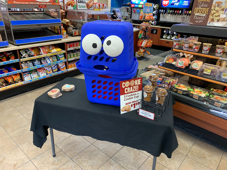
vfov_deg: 53.1
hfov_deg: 67.3
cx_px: 114
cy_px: 85
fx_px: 170
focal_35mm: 26
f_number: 1.8
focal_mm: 4.25
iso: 160
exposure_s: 1/60
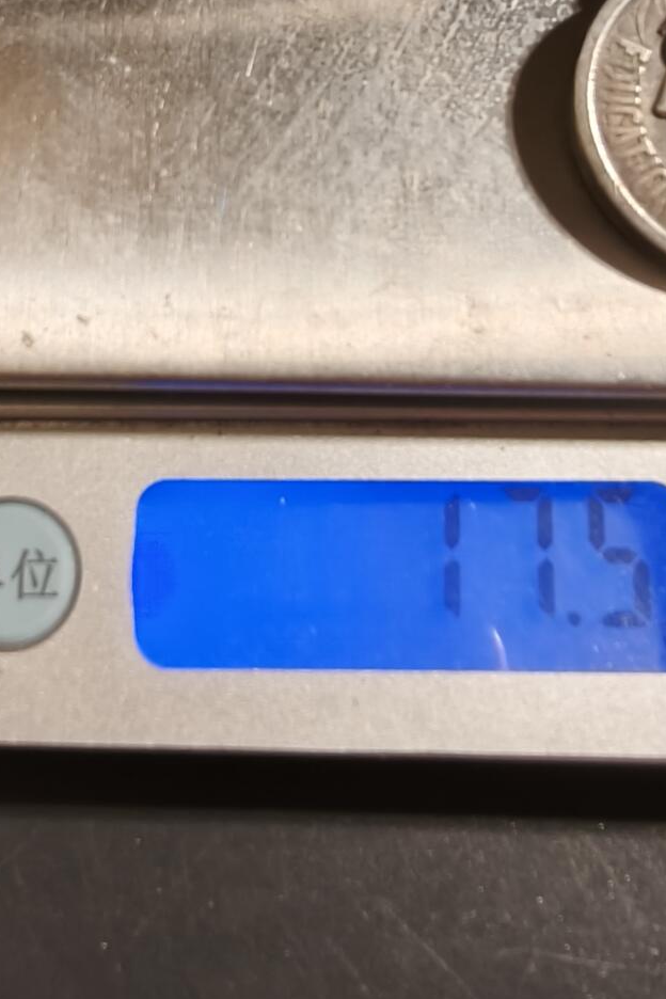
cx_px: 474
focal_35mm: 46
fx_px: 1276
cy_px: 478
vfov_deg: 42.7
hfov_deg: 28.9
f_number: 2
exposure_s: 1/100
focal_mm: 2.32
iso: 250
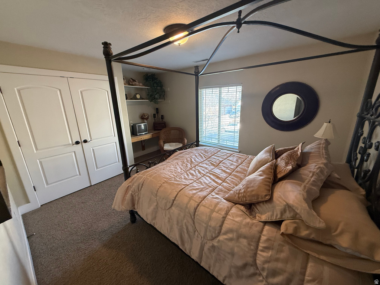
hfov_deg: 102.1
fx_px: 154
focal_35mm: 14
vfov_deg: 85.7
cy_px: 142
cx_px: 190
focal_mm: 2.22
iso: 320
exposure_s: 1/120
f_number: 2.2
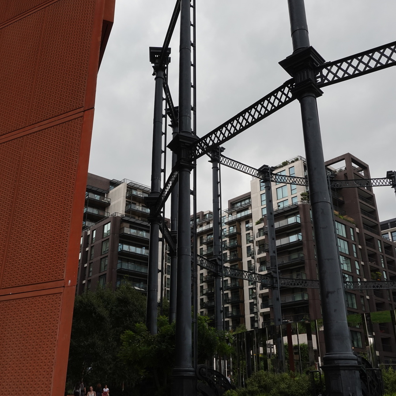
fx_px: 453
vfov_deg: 47.2
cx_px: 192
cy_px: 196
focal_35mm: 35
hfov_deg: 47.2
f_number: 5.6
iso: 160
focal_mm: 9.75
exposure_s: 1/320
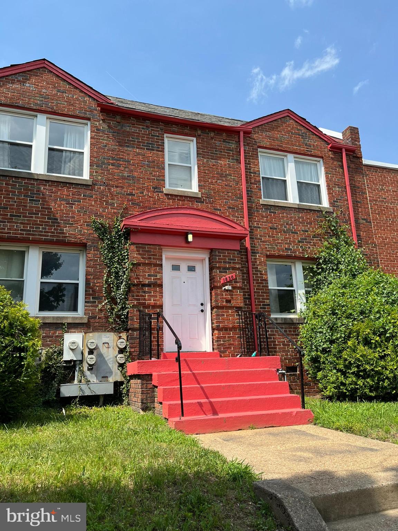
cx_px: 199
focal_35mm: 26
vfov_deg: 67.3
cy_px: 266
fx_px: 399
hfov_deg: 53.1
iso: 50
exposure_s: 1/2513
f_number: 1.6
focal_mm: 5.1
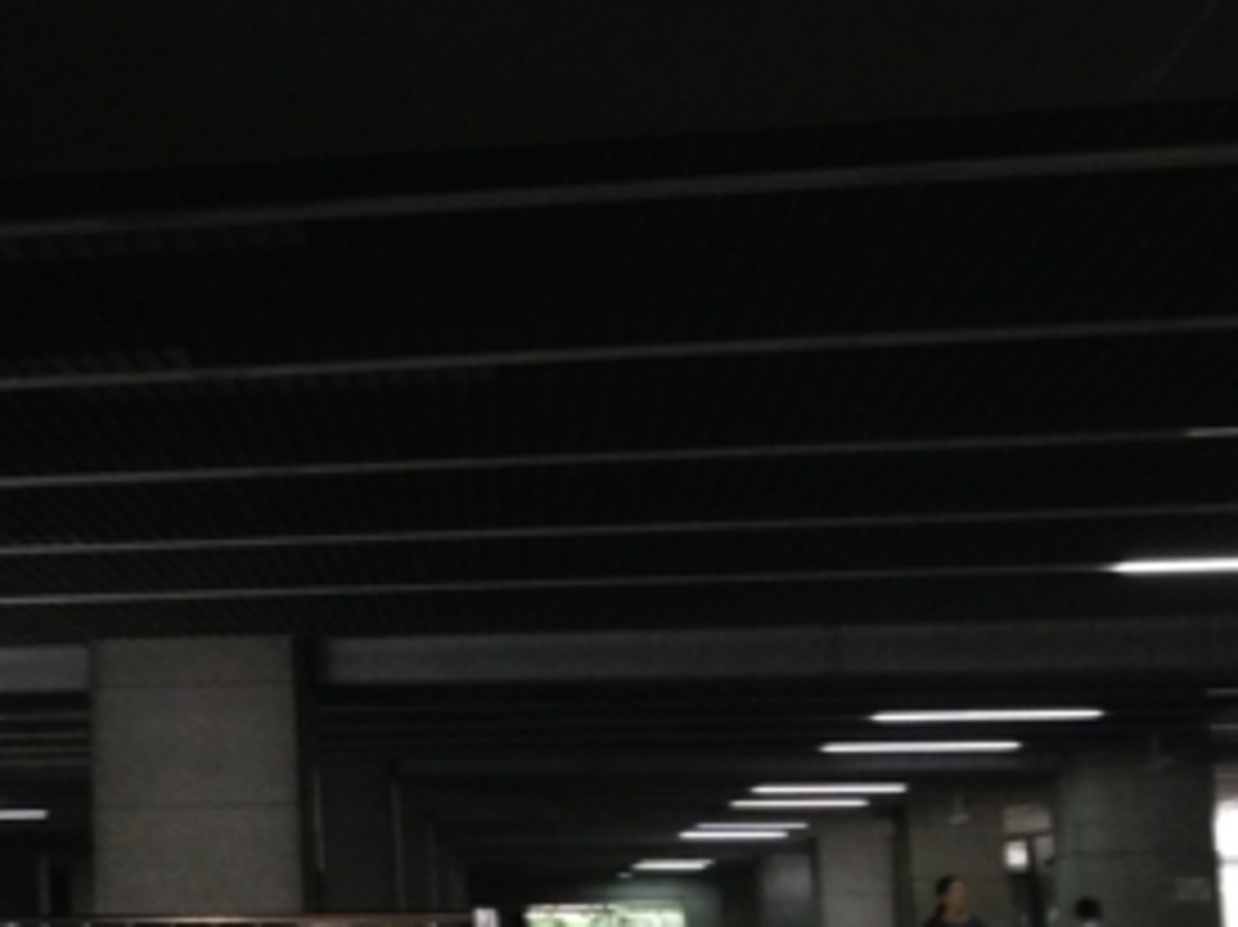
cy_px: 320
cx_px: -306
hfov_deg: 19.1
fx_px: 3432
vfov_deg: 15.4
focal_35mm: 96
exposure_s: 1/20
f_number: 2.4
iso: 125
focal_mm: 4.12
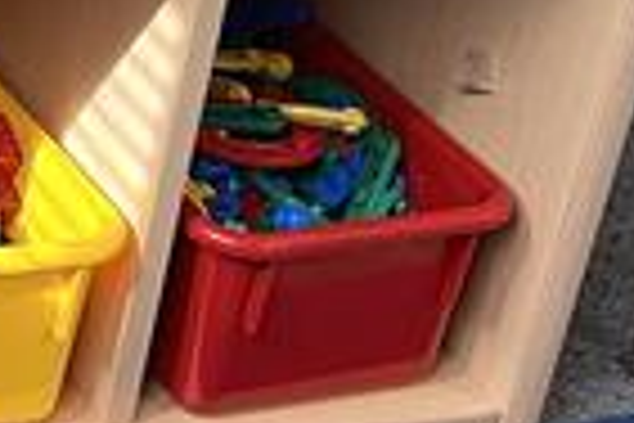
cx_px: -427
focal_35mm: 153
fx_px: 2694
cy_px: -140
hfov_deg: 12.5
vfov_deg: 8.8
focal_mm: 5.7
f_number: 1.5
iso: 100
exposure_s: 1/60
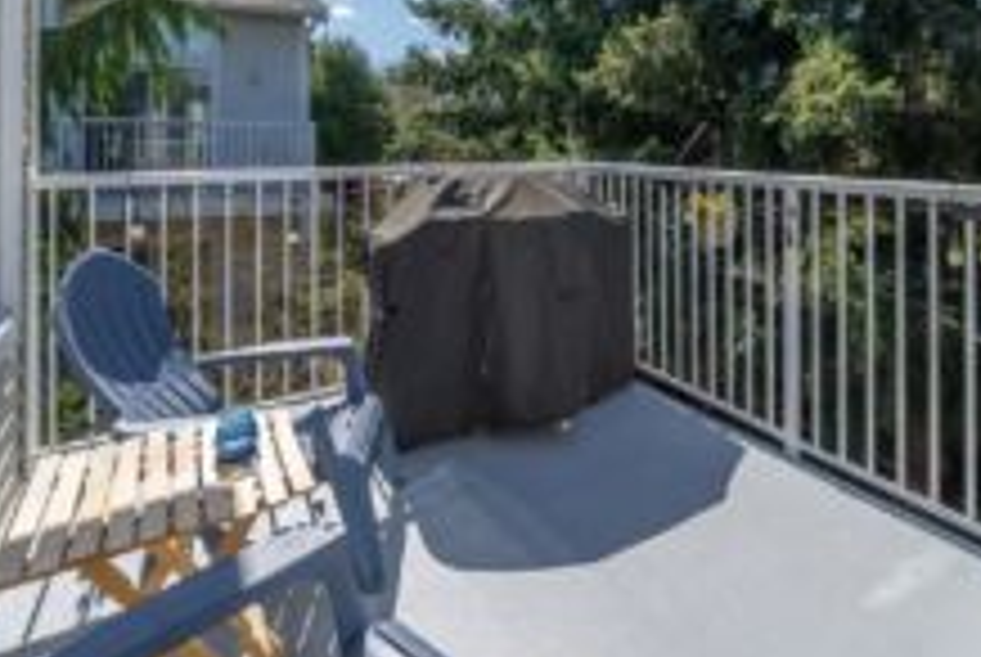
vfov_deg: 54.1
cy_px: 146
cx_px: 634
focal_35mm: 22
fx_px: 600
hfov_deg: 76.6
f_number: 6.7
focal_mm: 12
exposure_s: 1/200
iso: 100
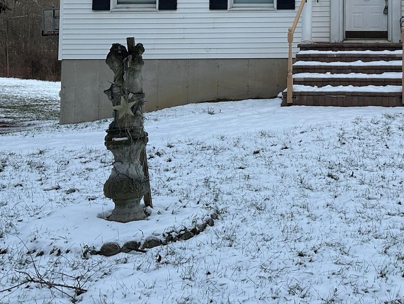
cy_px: -15
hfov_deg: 31.7
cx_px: 384
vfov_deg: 24.3
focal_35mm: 57
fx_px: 665
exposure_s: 1/121
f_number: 1.78
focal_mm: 6.86
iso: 100
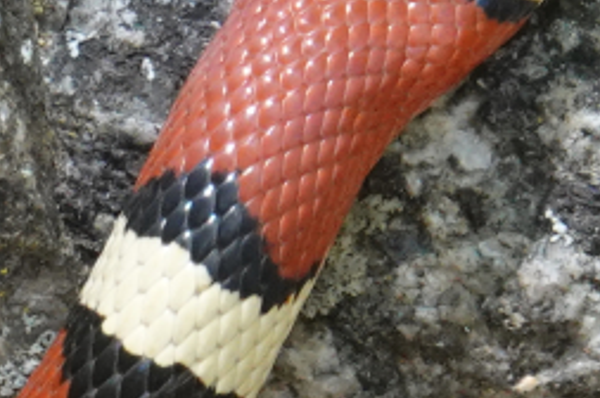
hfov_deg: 0.5
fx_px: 67263
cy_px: 531
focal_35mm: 4041
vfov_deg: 0.3
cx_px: 55
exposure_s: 1/250
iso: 800
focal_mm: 207.88
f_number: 4
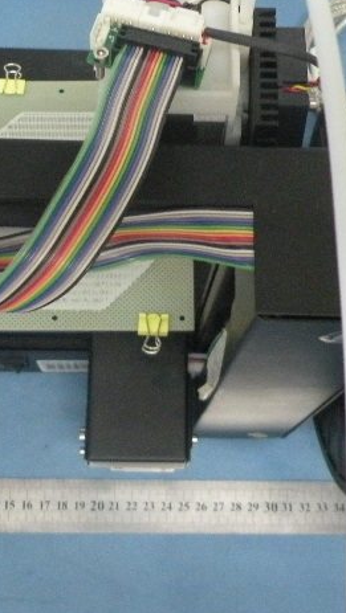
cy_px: 193
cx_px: 162
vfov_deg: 32.0
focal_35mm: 65
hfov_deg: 18.6
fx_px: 1058
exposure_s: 1/27.2
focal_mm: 4.7
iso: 400
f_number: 2.8
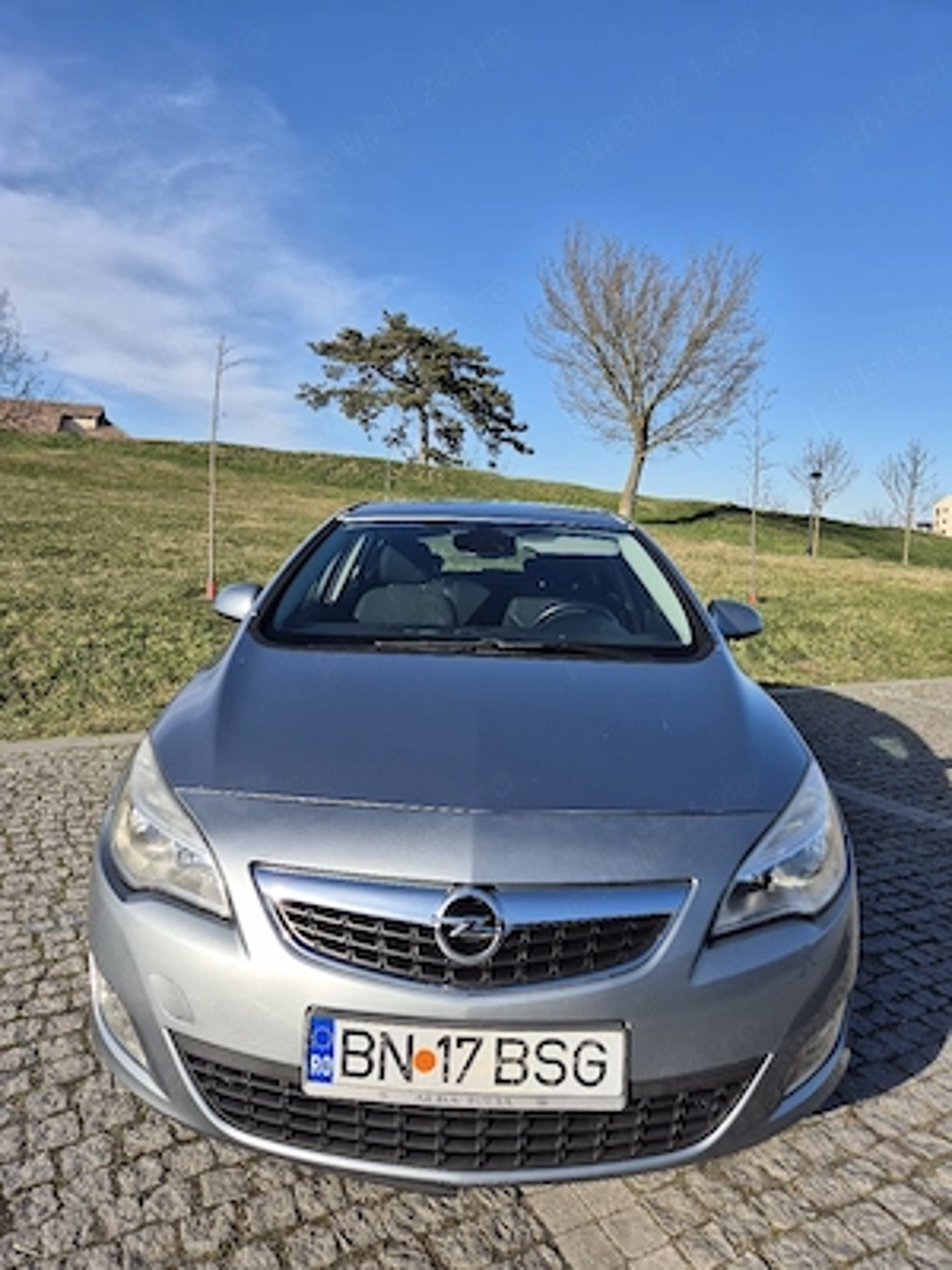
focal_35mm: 23
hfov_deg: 58.9
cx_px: 476
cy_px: 635
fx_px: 843
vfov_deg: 73.9
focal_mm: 5.4
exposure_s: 1/1429
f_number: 1.8
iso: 25
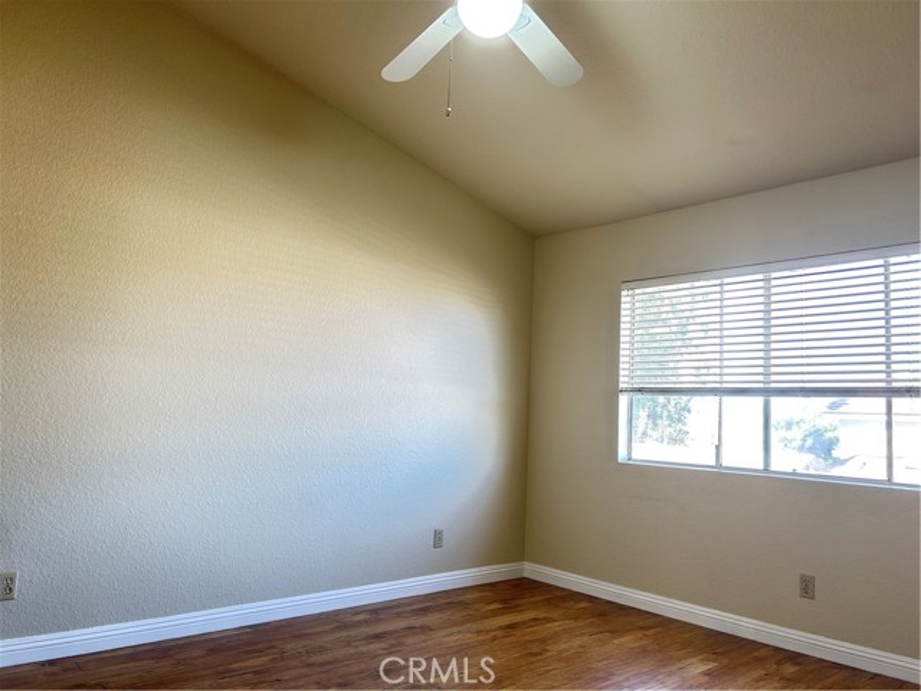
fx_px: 692
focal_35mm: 26
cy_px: 346
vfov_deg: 53.1
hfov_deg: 67.3
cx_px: 460
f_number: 1.5
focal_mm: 5.7
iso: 80
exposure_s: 1/60
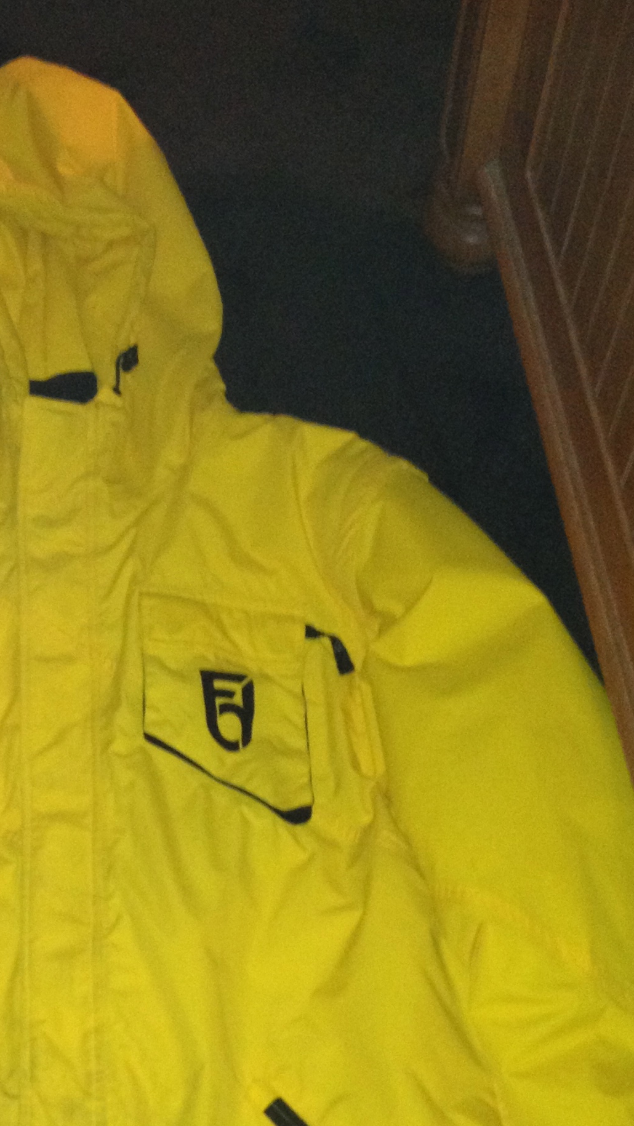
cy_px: 943
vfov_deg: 30.1
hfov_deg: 17.5
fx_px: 2031
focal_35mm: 68
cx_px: 71
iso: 250
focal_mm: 4.28
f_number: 2.4
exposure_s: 1/16
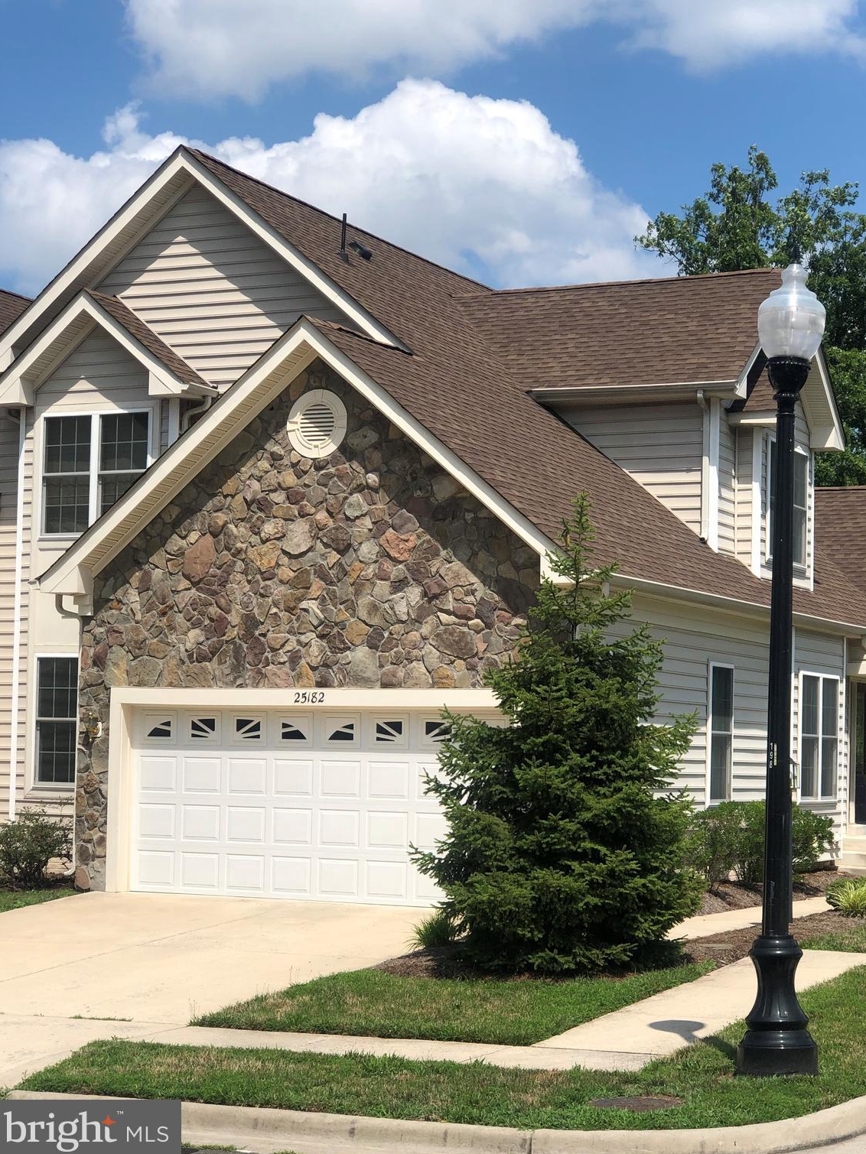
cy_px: 575
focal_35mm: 58
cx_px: 430
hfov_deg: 25.2
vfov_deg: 33.2
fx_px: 1934
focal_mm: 6.6
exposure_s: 1/1091
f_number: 2.8
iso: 20
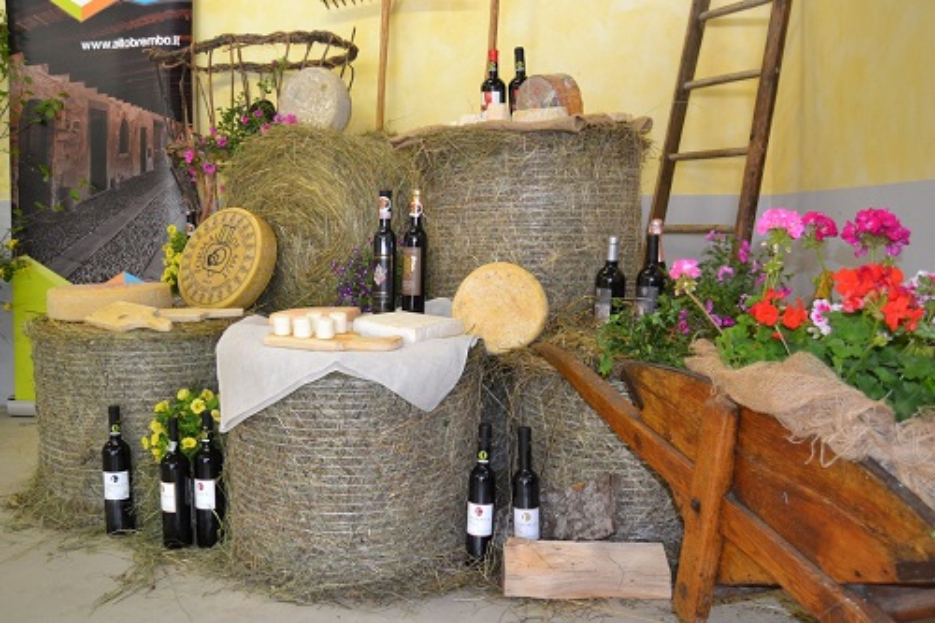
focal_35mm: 33
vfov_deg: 39.9
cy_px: 312
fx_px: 857
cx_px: 468
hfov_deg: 57.2
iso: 1000
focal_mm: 22
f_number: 3.5
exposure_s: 1/60
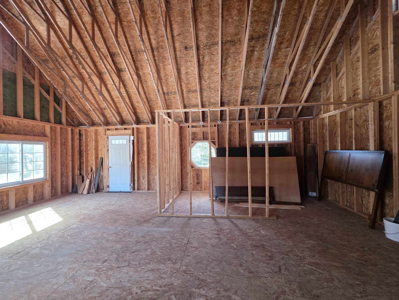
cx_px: 200
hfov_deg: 106.2
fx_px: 150
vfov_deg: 89.9
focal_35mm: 13
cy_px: 150
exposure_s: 1/120
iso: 250
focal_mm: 2.2
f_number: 1.9
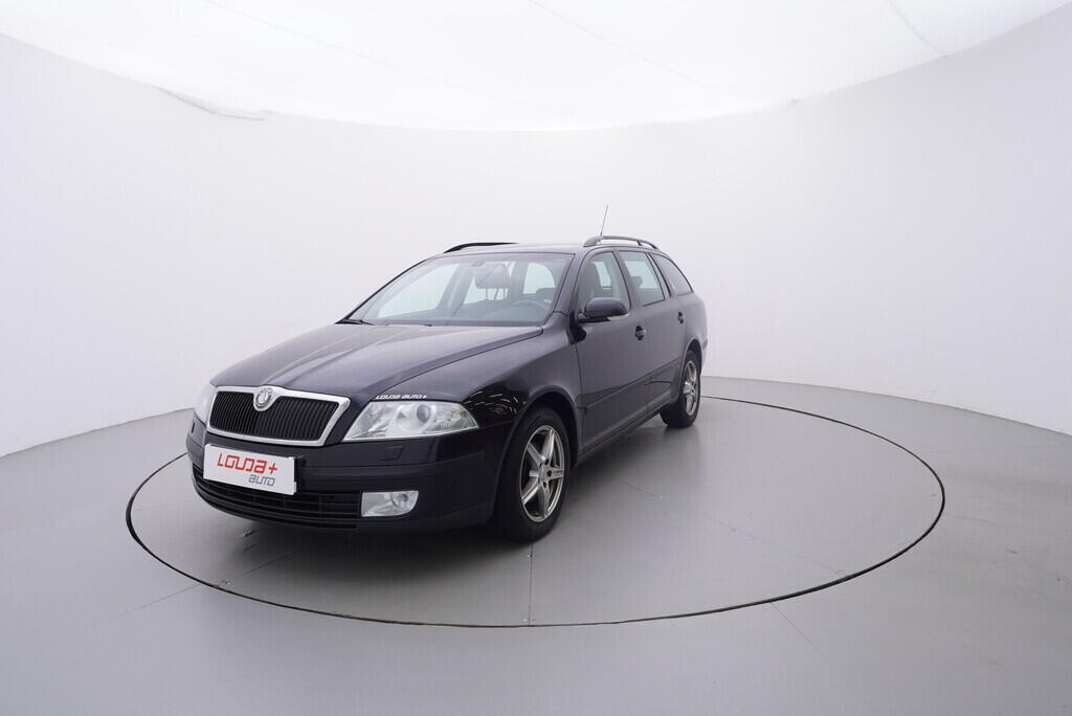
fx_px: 670
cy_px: 358
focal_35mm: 22
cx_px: 536
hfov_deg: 77.3
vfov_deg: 56.2
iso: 200
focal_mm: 15
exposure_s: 1/80
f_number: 5
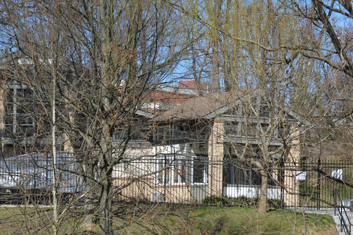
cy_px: 183
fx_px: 1401
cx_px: 281
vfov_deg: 9.6
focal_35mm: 143
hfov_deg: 14.3
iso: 125
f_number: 5.6
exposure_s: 1/500
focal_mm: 58
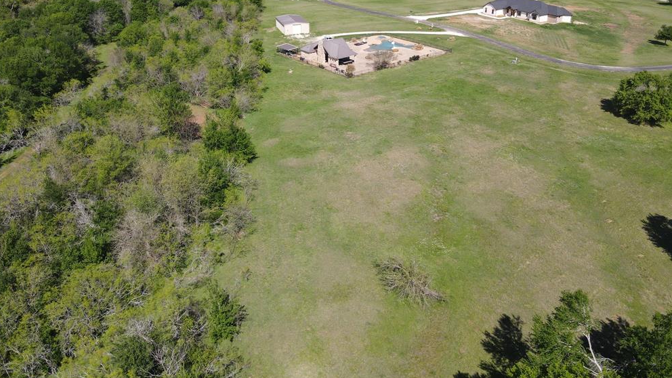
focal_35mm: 27
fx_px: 481
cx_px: 339
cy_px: 125
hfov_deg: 69.9
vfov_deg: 42.3
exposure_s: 1/640
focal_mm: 4.5
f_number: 2.8
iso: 100
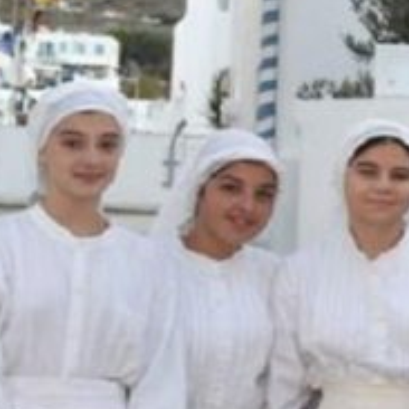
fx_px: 2032
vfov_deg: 11.5
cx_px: 986
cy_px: 164
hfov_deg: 10.0
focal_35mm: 152
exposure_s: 1/125
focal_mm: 32
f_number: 6.3
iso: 640
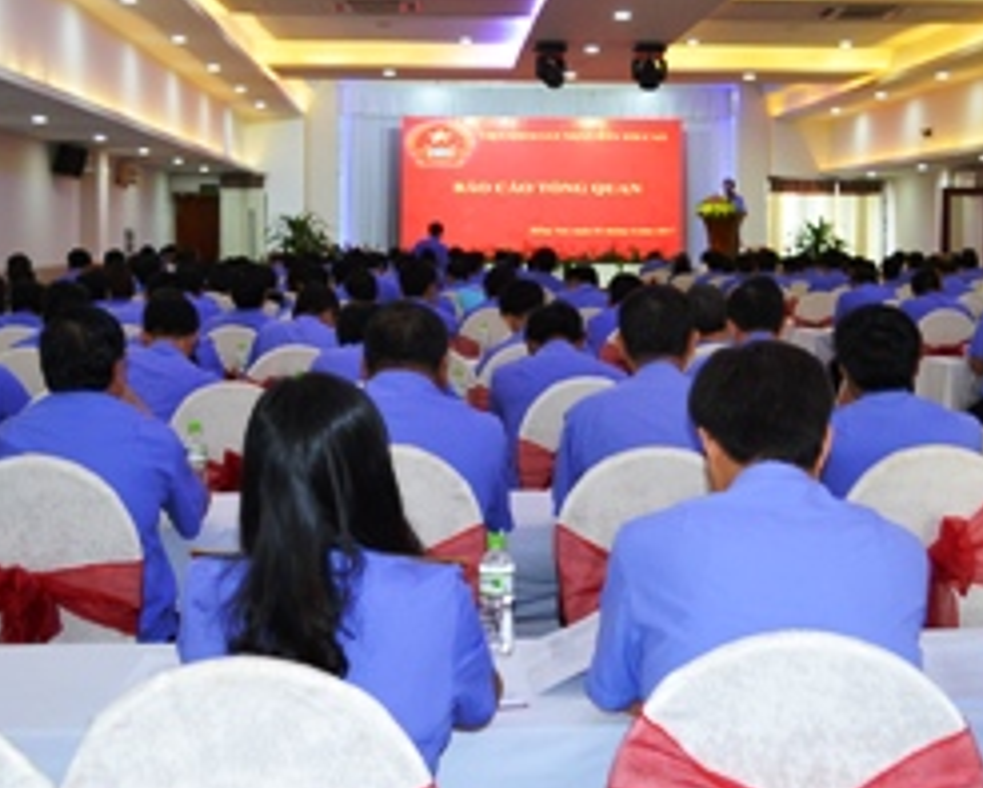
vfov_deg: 27.5
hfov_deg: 34.1
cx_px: 535
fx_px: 1601
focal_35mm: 55
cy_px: 298
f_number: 4
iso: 1250
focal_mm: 24
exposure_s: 1/60
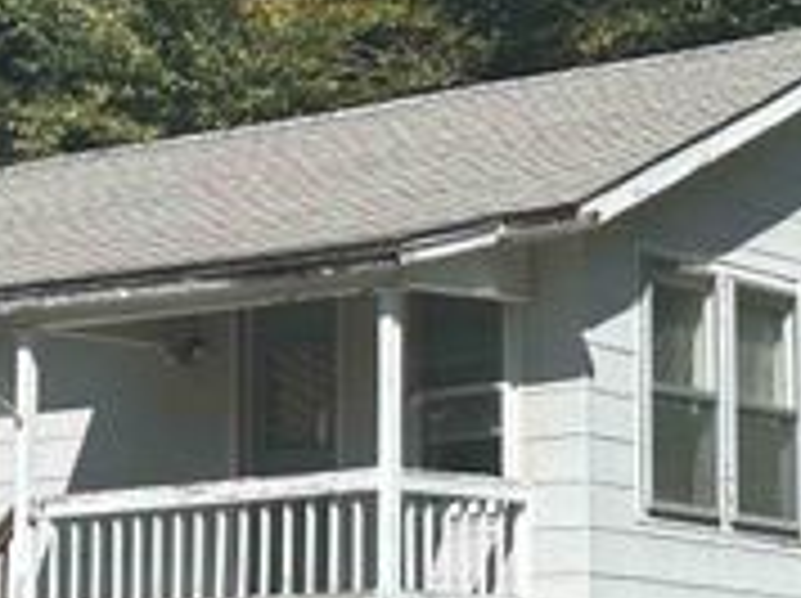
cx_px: 274
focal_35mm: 138
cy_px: 465
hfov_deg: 14.3
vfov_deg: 10.7
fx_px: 3189
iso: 50
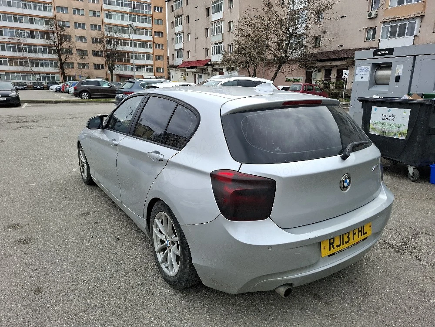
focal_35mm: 23
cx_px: 218
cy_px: 164
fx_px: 289
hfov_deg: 73.9
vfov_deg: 58.9
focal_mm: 5.54
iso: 50
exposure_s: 1/909
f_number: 1.8
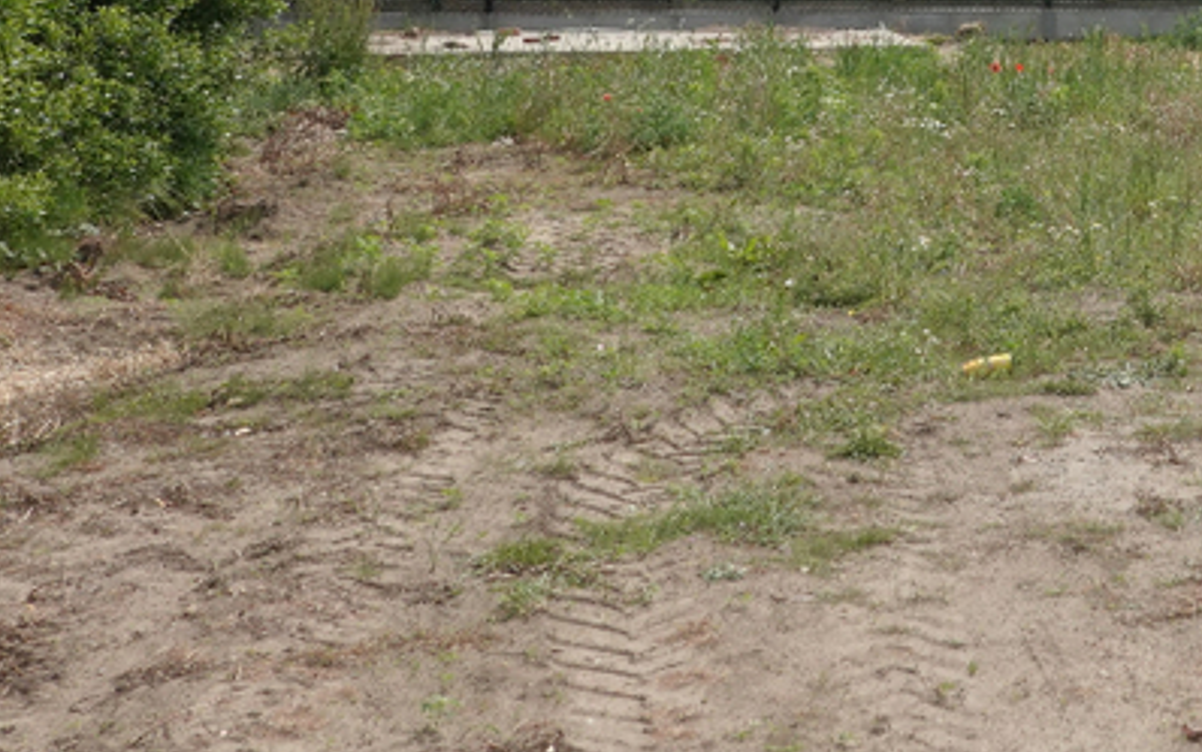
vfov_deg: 15.4
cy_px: -57
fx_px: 2720
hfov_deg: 23.7
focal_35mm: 83
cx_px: 1235
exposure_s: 1/1000
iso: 125
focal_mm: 9
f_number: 3.5
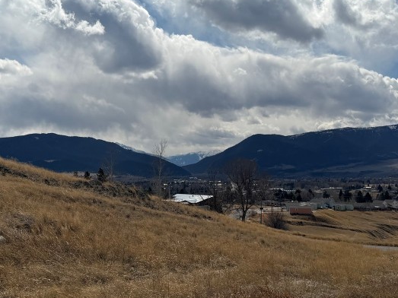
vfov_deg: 30.9
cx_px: 146
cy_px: 138
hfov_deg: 40.1
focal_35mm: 47
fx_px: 540
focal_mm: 6.76
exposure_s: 1/22727
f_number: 1.78
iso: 100
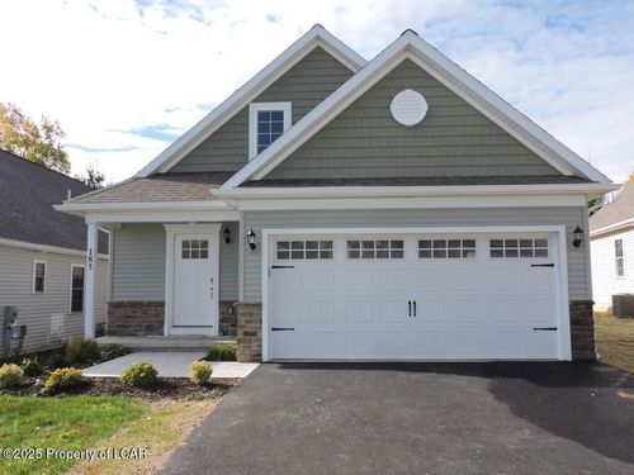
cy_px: 238
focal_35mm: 30
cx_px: 317
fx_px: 549
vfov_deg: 46.8
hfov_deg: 60.0
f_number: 3.1
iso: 125
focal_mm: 5.4
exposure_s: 1/1000
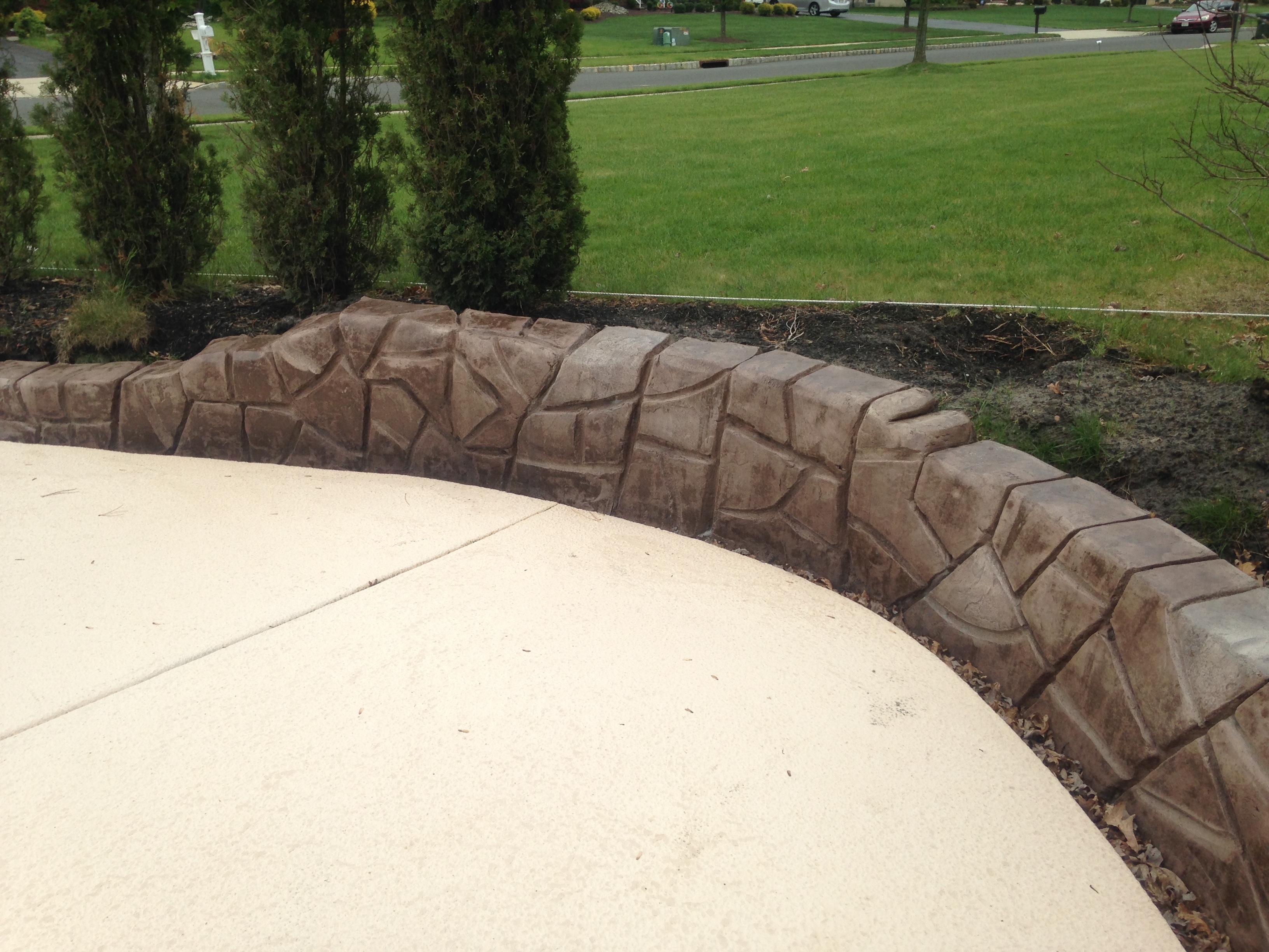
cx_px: 634
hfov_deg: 55.4
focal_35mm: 33
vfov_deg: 42.9
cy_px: 476
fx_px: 1210
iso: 50
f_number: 2.4
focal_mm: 4.12
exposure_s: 1/1106
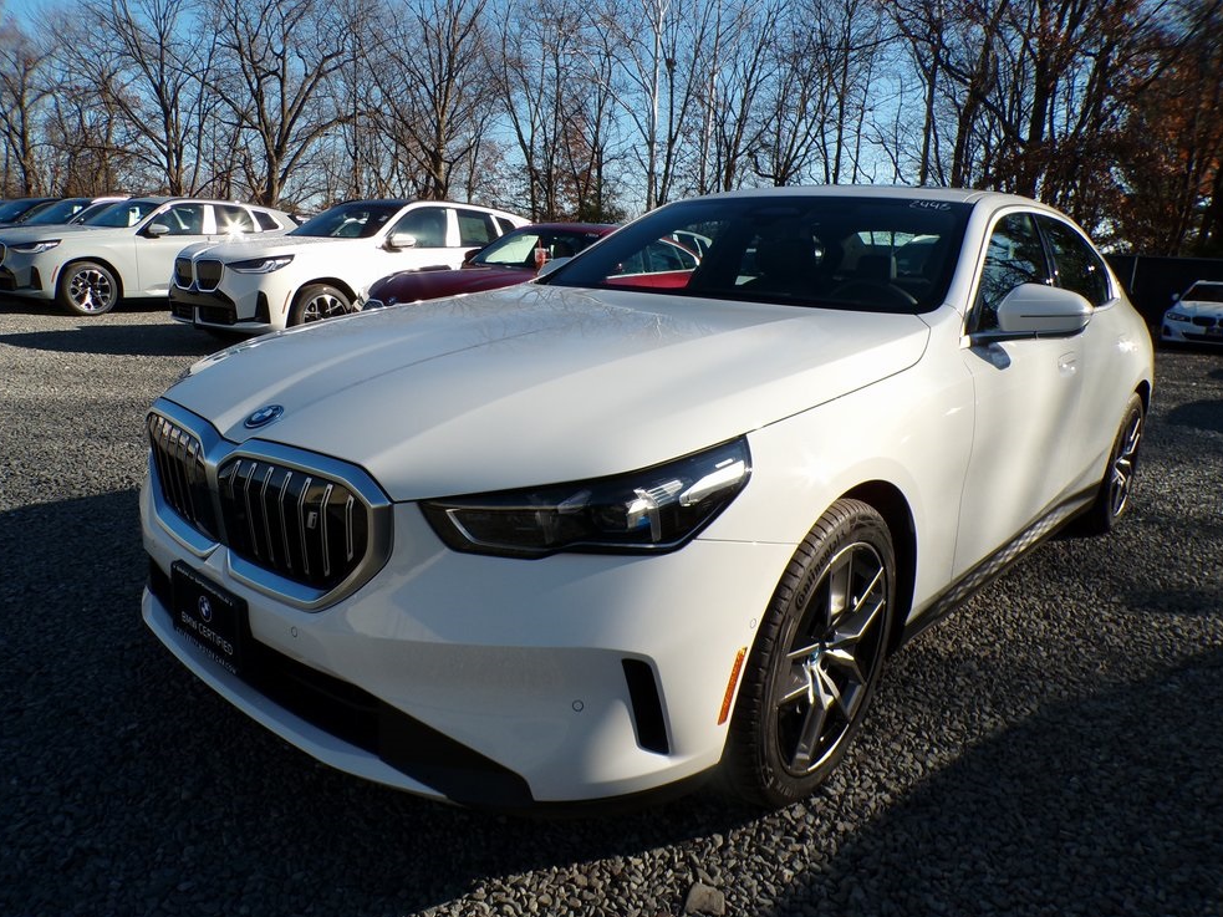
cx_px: 602
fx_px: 883
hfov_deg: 69.4
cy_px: 477
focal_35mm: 25
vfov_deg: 54.9
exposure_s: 1/600
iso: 100
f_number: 4.4
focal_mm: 4.3
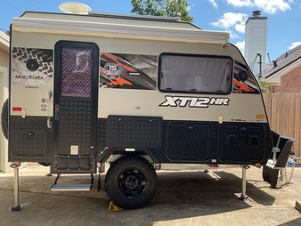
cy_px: 116
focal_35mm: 30
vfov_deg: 46.8
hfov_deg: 59.9
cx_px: 148
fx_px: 261
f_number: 1.8
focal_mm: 3
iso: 16
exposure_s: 1/351
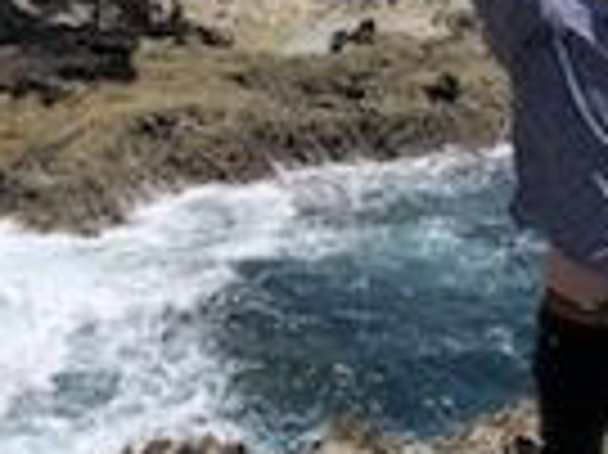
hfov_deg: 24.9
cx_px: 399
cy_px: 205
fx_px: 1369
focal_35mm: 78
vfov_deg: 18.9
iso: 20
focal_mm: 4
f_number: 1.8
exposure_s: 1/2183
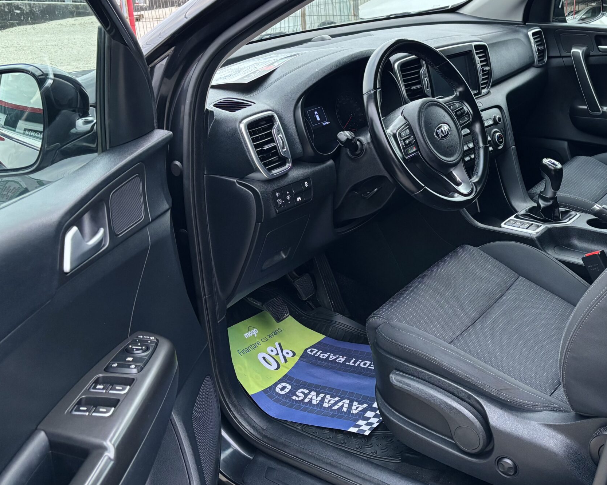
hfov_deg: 45.7
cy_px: 208
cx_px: 430
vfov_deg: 38.2
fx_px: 701
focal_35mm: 39
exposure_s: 1/60
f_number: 1.6
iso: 320
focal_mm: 5.96
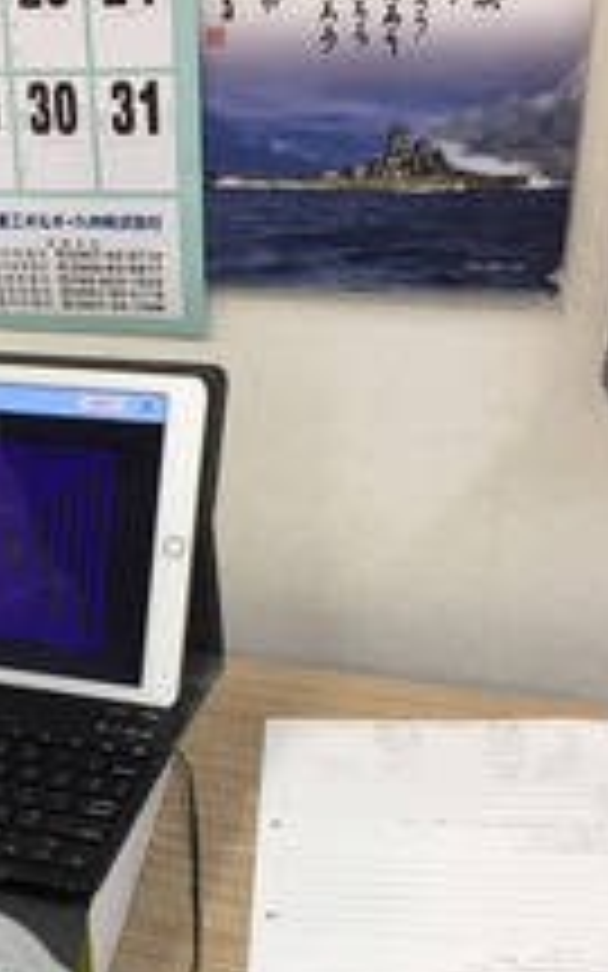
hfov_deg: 21.9
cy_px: 783
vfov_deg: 34.5
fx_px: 1511
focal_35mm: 57
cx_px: 5
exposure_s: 1/30
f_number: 2.2
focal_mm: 4.15
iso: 40
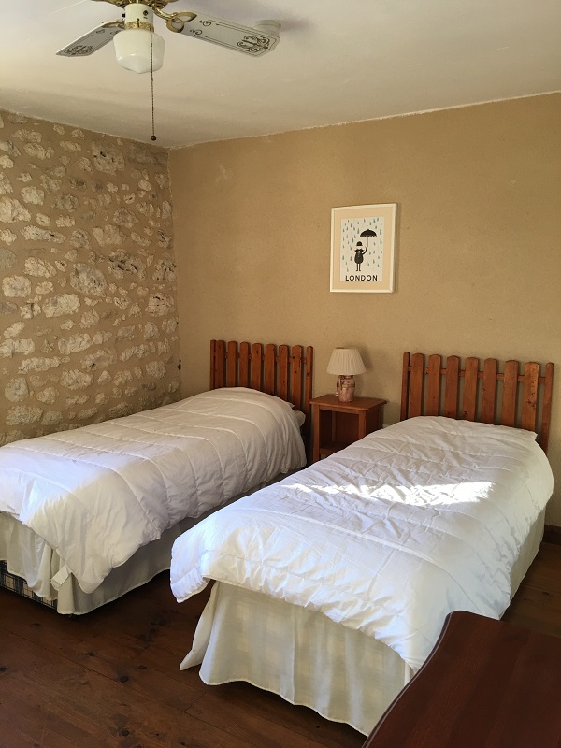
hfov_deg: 48.2
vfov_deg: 61.7
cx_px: 280
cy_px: 374
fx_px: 627
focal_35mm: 29
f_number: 2.2
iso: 32
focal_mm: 4.15
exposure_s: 1/33
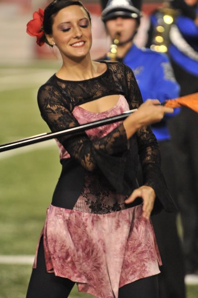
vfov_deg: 6.7
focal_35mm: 310
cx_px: 96
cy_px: 146
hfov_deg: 4.4
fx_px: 2563
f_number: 2.8
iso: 1600
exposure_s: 1/400
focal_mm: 200
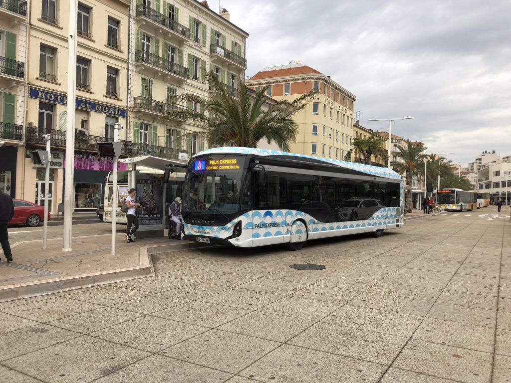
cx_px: 256
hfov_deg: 63.4
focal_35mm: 28
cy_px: 192
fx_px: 413
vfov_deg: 49.7
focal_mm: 4
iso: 20
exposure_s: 1/211
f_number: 1.8
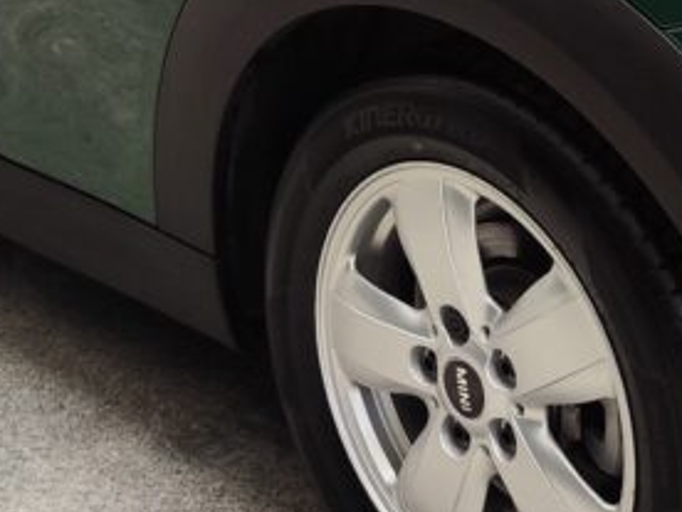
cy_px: -220
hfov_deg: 19.3
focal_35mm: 100
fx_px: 1970
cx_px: 615
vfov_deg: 14.0
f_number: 1.69
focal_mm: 7.01
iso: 649
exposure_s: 1/100
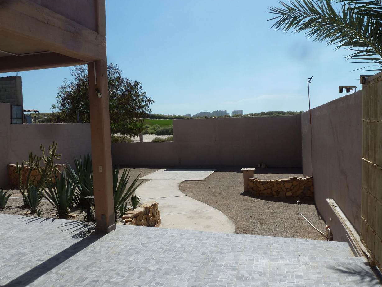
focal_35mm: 26
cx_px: 184
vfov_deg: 53.1
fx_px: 287
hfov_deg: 67.3
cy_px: 145
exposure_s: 1/500
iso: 80
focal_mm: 4.1
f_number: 5.6
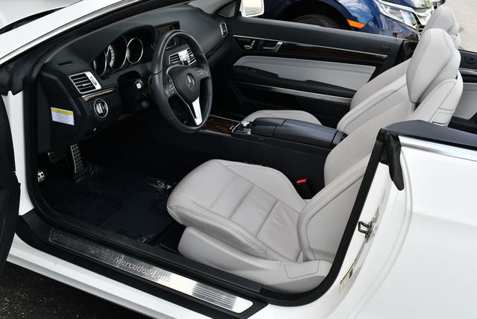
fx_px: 477
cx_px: 238
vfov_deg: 36.9
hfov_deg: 53.1
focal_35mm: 36
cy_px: 160
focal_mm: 18
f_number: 7.1
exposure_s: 1/250
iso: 200
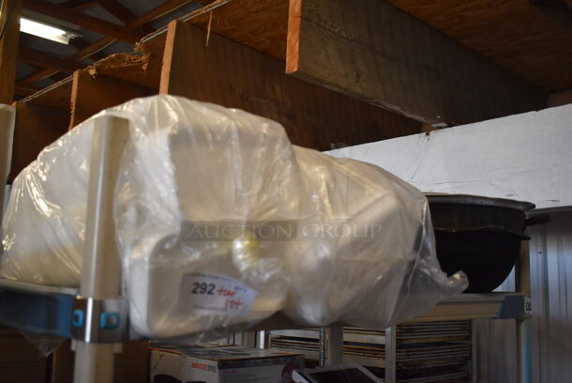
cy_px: 192
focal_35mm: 39
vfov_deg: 34.3
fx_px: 620
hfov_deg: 49.5
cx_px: 286
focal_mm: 26
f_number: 4
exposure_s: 1/200
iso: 800
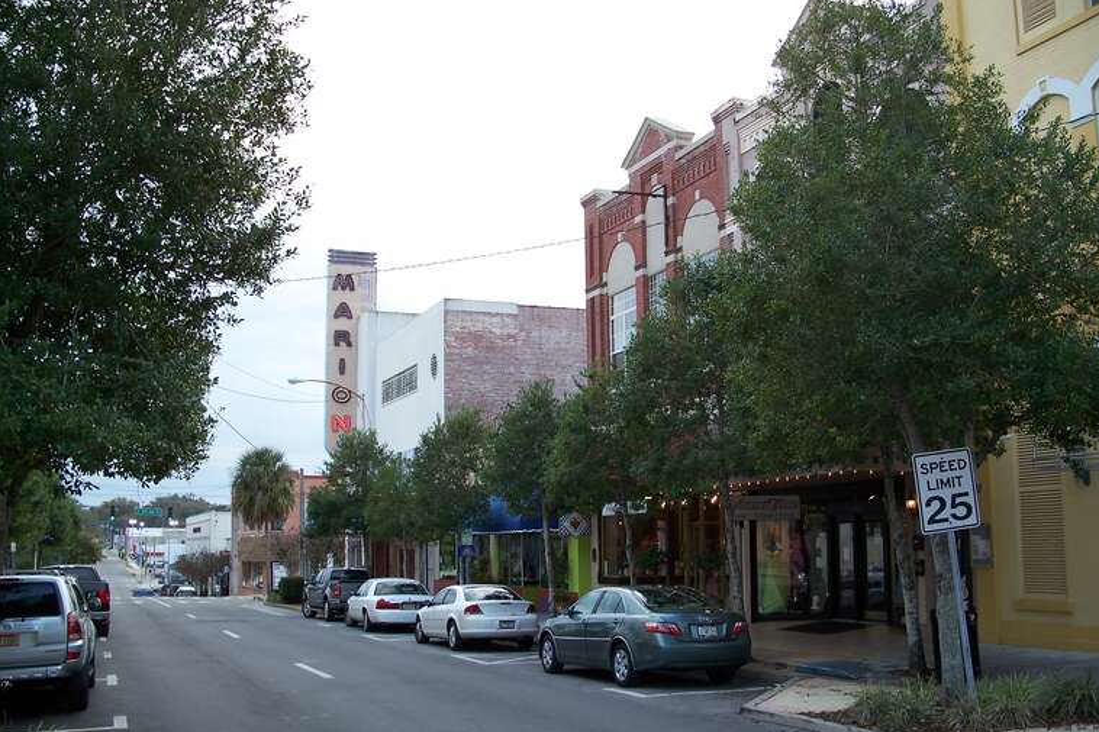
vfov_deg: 34.2
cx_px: 555
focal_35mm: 39
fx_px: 1190
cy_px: 388
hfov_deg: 49.6
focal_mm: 7.8
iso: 64
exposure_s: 1/60
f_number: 2.8
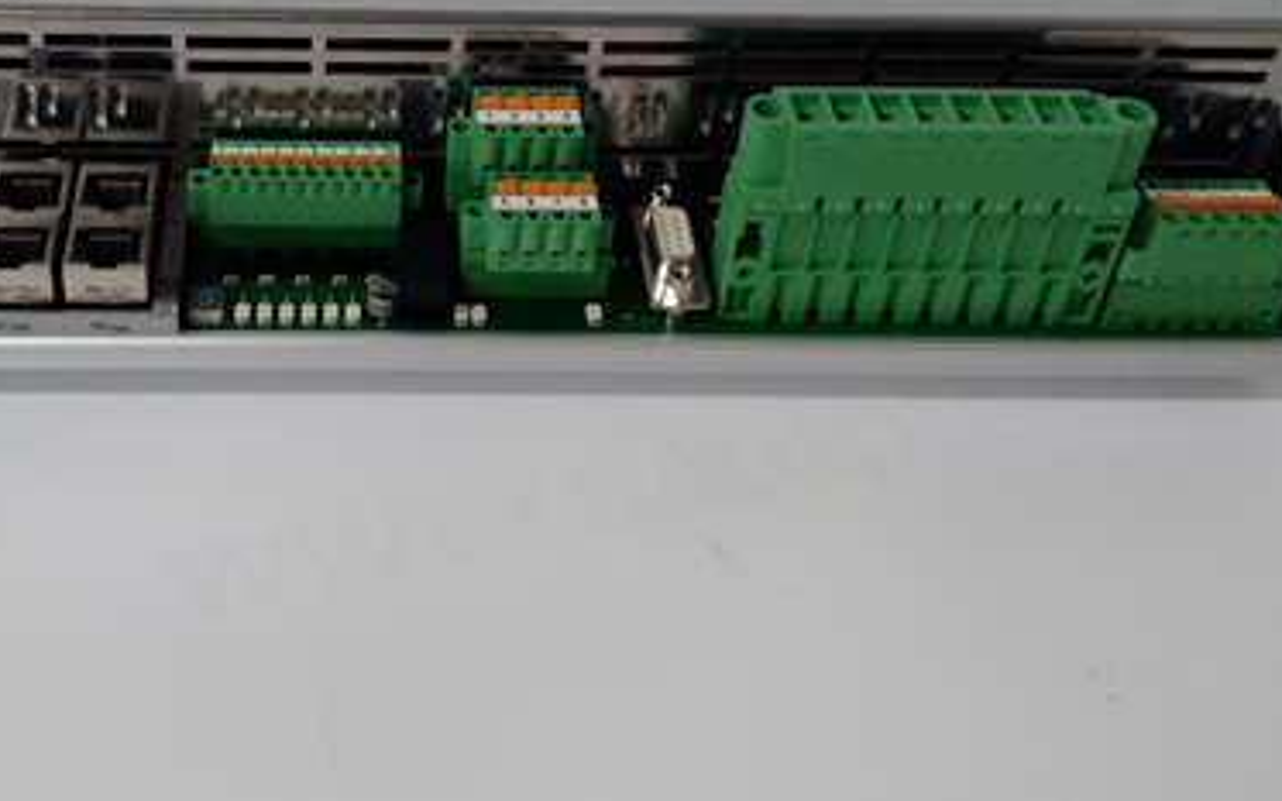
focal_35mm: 46
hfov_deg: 42.8
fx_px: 1607
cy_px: 86
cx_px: 406
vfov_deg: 27.0
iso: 341
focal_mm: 3.79
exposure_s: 1/33
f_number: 2
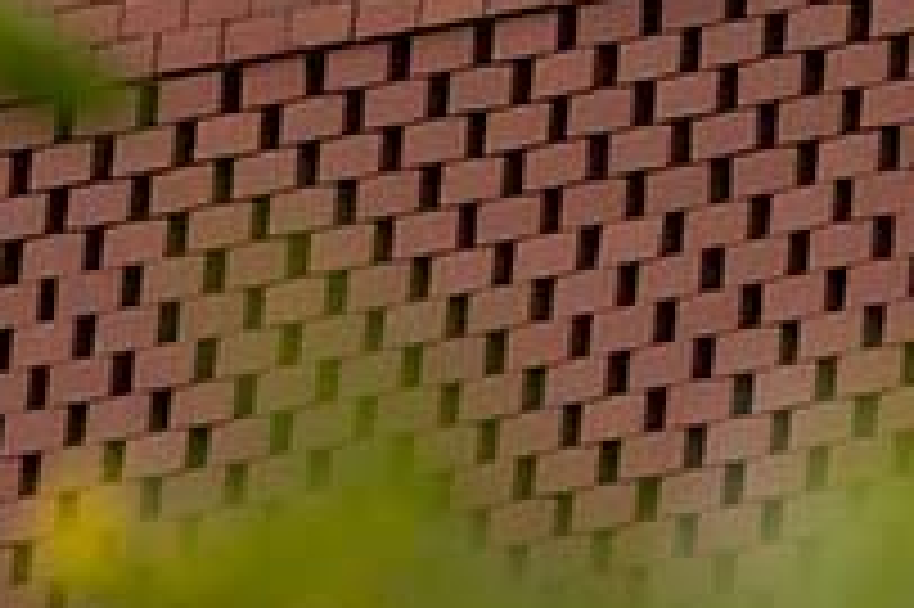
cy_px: -739
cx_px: 1999
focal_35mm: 946
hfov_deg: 2.2
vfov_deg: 1.4
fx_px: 23998
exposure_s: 1/800
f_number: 4
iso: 100
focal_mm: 200
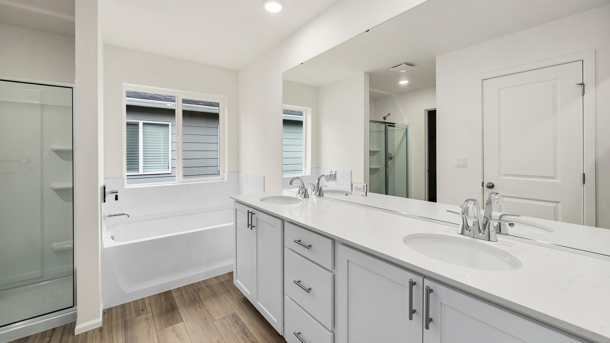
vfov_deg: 74.3
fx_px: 226
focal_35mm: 14
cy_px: 171
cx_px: 301
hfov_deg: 106.8
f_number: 7.1
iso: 80
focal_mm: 13
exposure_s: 1/60
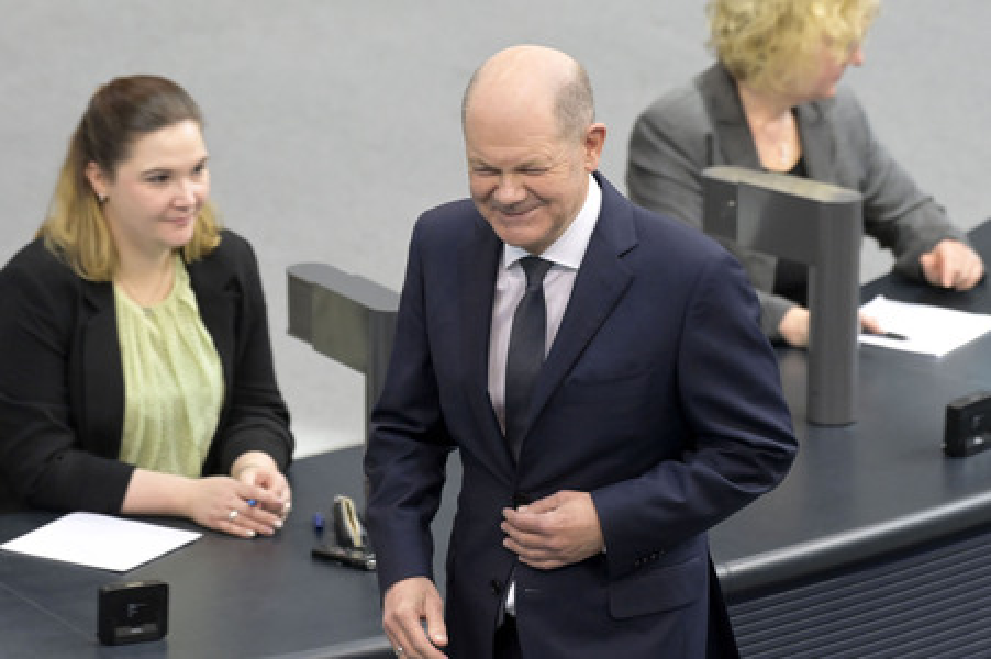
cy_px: 330
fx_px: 7977
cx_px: 496
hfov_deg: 7.1
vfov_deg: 4.7
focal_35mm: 290
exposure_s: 1/400
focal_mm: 290
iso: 8000
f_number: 5.6
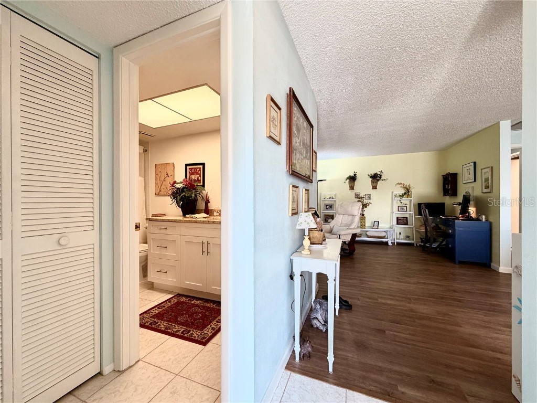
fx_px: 217
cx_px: 268
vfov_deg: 85.7
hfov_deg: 102.1
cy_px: 202
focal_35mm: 14
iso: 160
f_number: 2.2
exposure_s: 1/120
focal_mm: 2.22
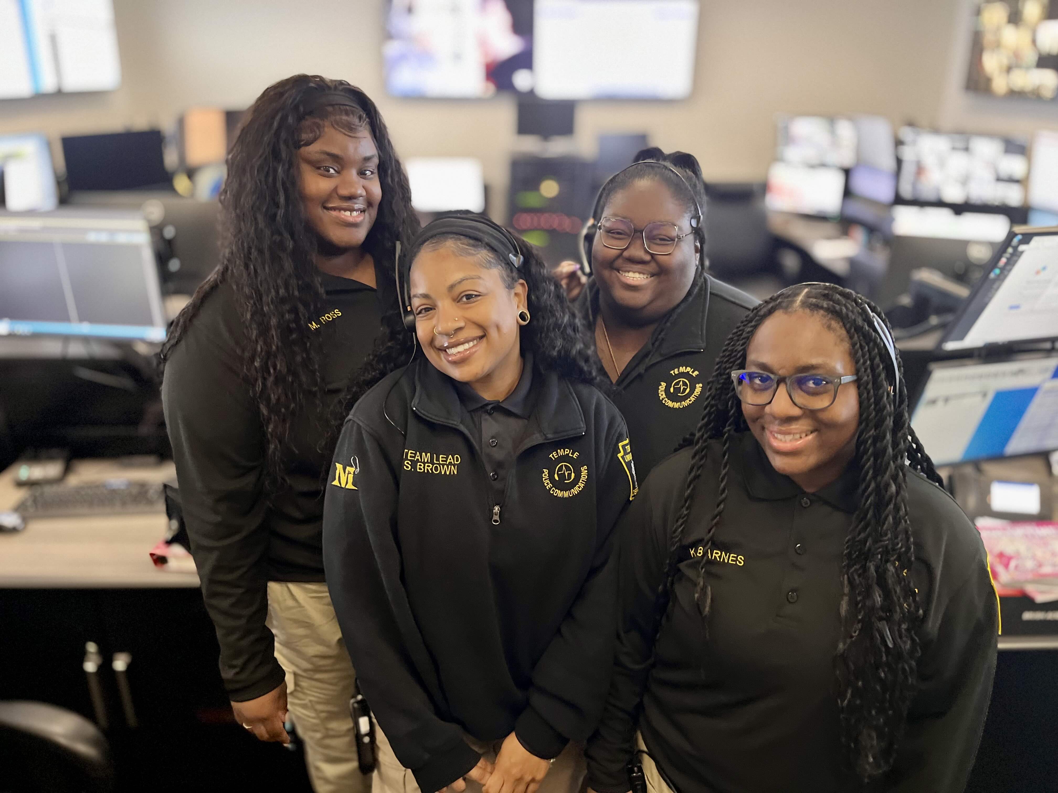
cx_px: 529
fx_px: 795
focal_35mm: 26
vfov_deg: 53.1
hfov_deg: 67.3
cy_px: 396
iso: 800
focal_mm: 5.1
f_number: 1.6
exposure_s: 1/27
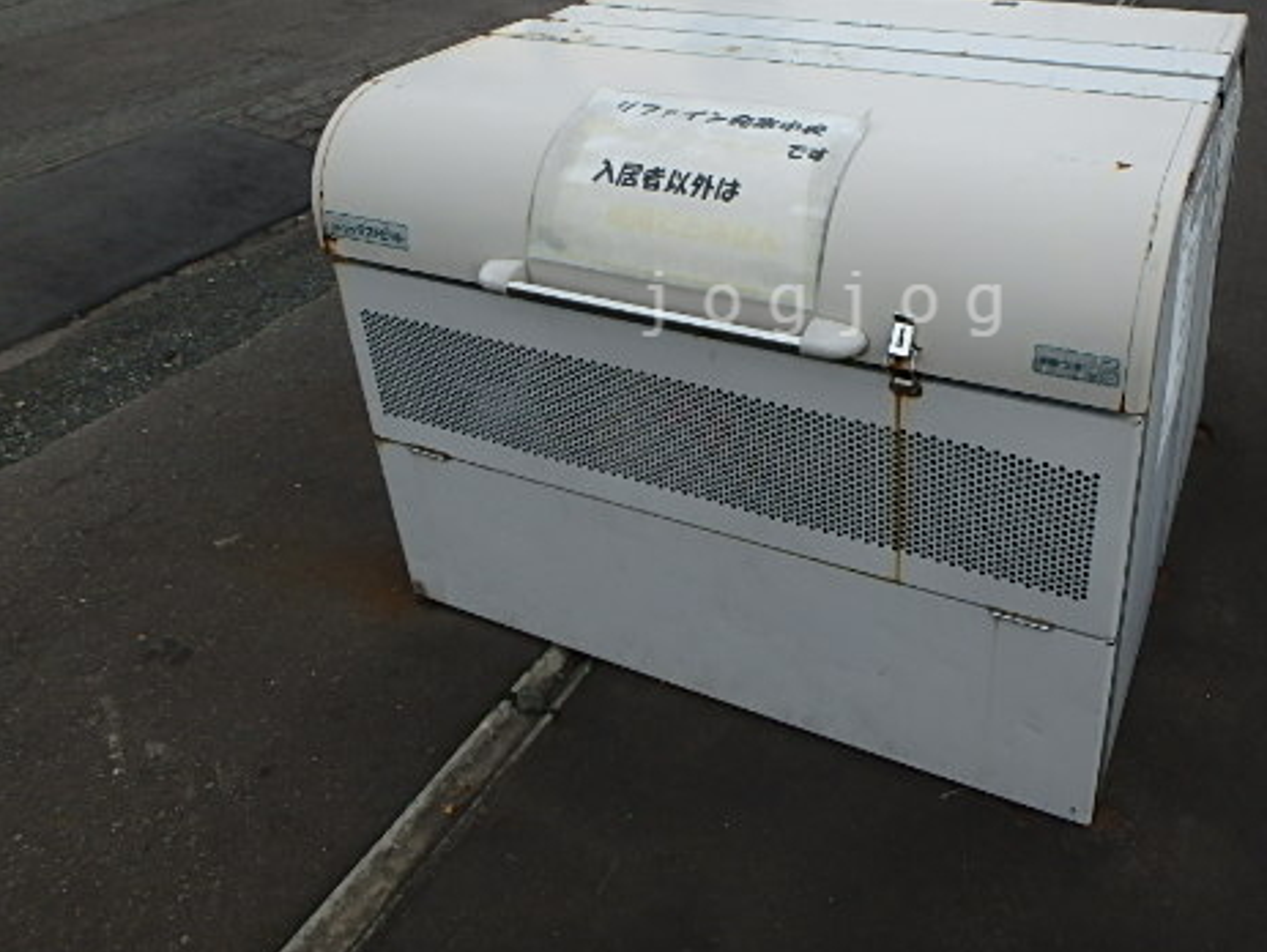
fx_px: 1062
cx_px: 829
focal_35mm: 29
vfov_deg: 47.4
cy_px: 304
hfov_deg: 60.4
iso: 125
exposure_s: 1/800
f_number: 3.5
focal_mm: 3.7
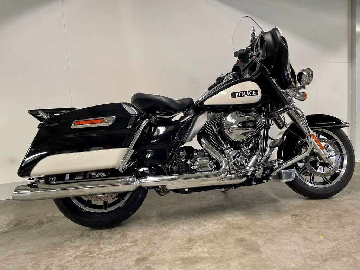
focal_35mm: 26
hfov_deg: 67.3
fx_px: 270
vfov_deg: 53.1
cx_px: 180
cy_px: 135
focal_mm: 5.1
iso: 200
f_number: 1.6
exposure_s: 1/50
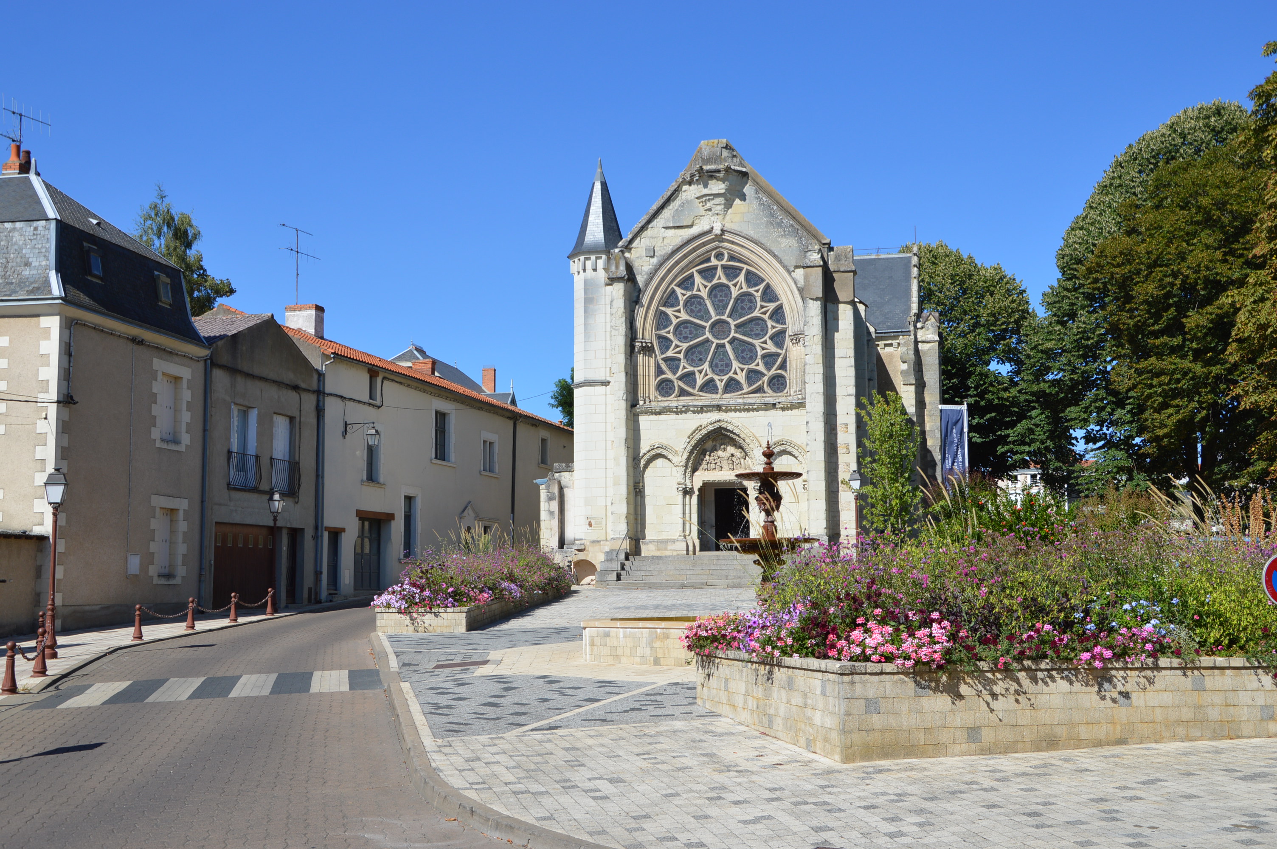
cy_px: 424
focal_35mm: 39
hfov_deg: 49.6
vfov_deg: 34.1
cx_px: 638
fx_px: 1382
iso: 100
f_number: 8
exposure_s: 1/320
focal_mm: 26
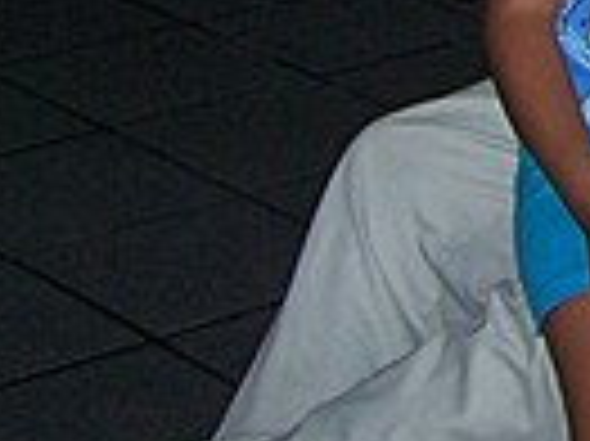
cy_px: -374
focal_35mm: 186
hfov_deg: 10.0
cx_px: 1117
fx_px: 3167
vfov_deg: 7.7
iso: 140
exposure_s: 1/60
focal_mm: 6.3
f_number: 2.8
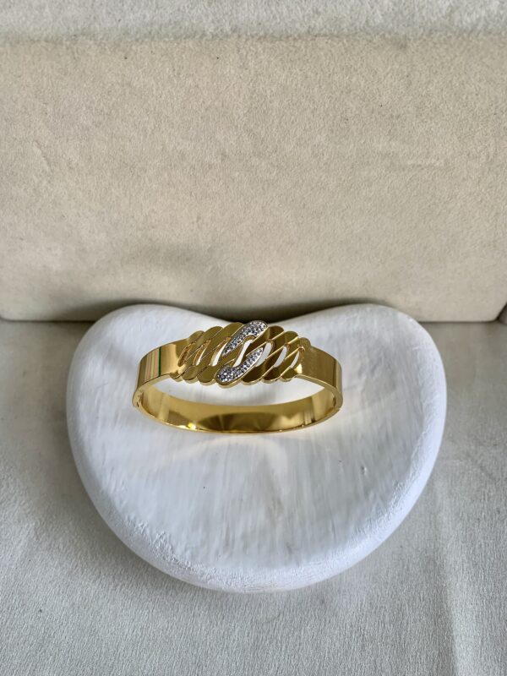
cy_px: 338
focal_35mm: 26
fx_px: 508
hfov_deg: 53.1
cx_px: 254
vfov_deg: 67.3
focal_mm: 4.25
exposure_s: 1/100
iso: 32
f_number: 1.8
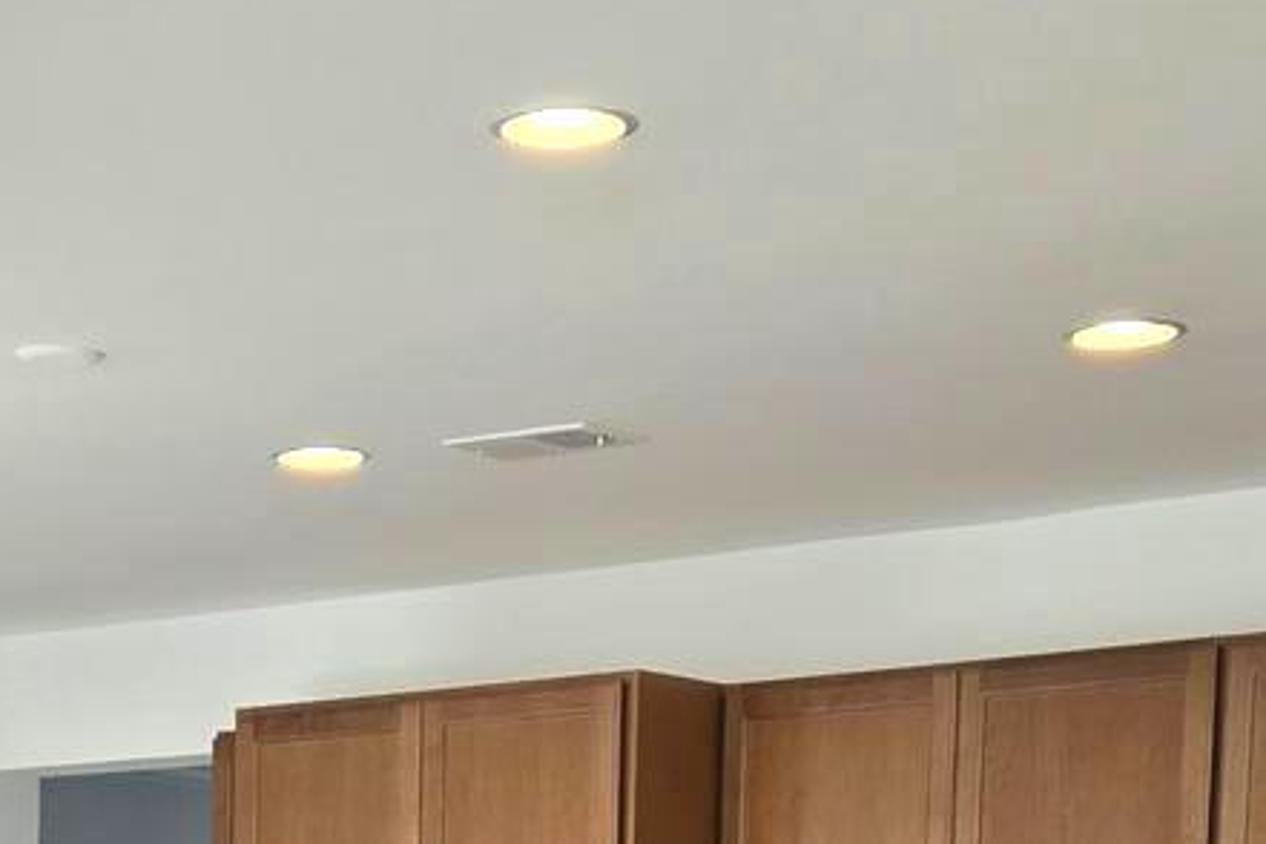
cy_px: 1711
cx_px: 175
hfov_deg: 18.2
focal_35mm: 111
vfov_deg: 11.1
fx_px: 3903
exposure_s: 1/120
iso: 40
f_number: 1.8
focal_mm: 5.4
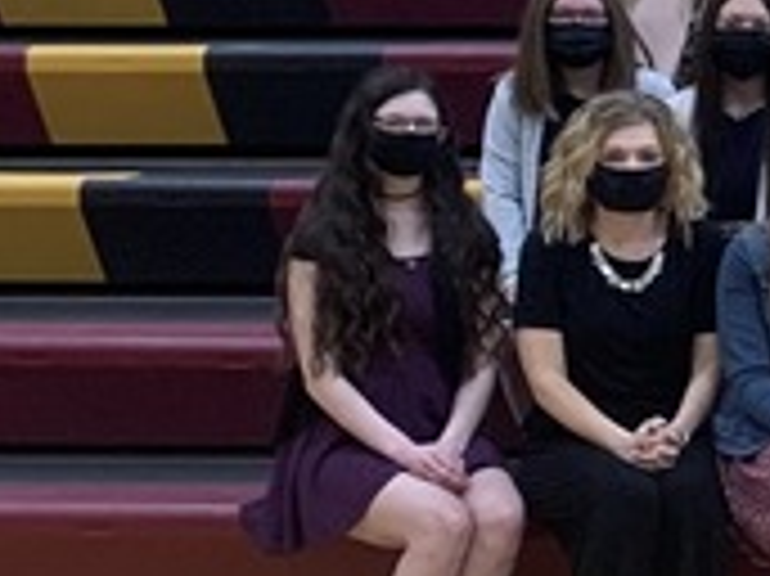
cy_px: 135
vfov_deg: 9.5
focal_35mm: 156
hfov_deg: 10.7
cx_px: 1869
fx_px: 3468
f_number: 1.8
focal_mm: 4.25
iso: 100
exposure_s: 1/60
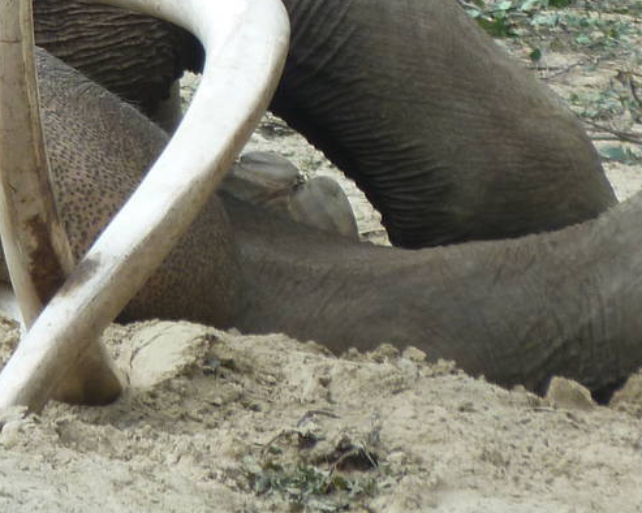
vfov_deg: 1.6
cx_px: -286
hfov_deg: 2.0
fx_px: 18063
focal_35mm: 951
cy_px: -48
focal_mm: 49.2
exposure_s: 1/160
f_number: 4.9
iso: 80
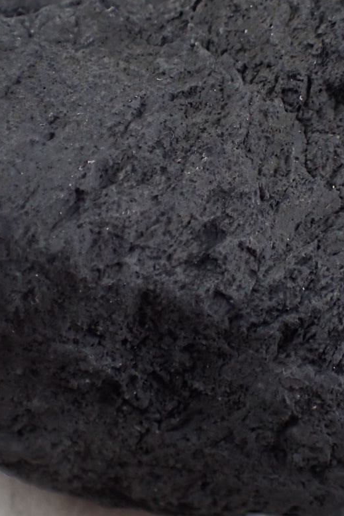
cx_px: 174
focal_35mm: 77
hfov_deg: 17.7
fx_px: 1103
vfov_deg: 26.2
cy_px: 177
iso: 100
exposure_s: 1/320
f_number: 2.3
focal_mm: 5.5
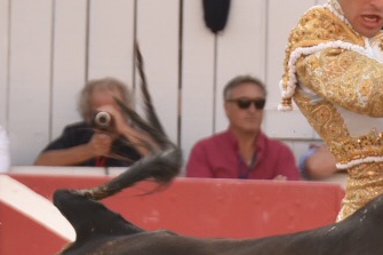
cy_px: 326
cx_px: 380
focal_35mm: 701
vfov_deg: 2.0
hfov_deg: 2.9
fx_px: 7454
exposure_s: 1/640
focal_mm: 145
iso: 720
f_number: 5.6
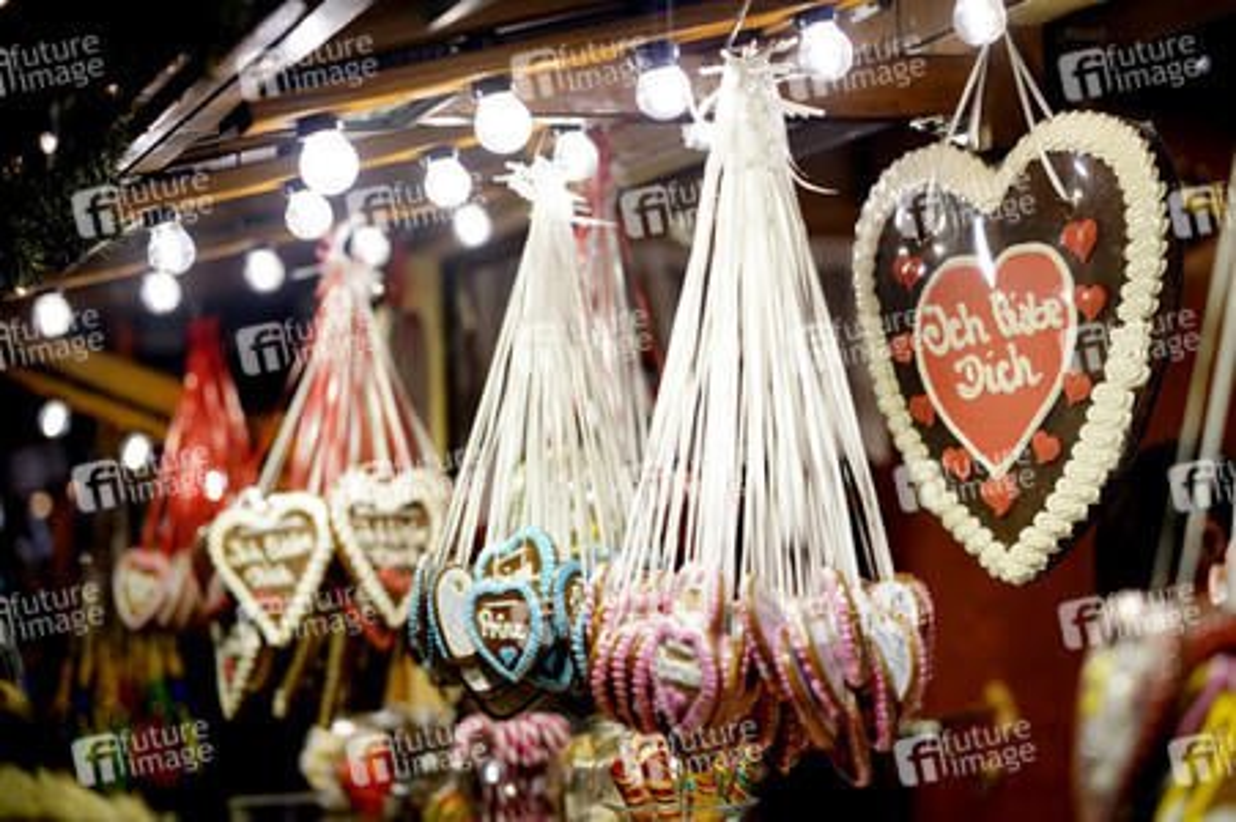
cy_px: 411
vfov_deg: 16.0
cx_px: 618
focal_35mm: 85
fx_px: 2916
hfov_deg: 23.9
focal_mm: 85
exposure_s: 1/640
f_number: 2.8
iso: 640
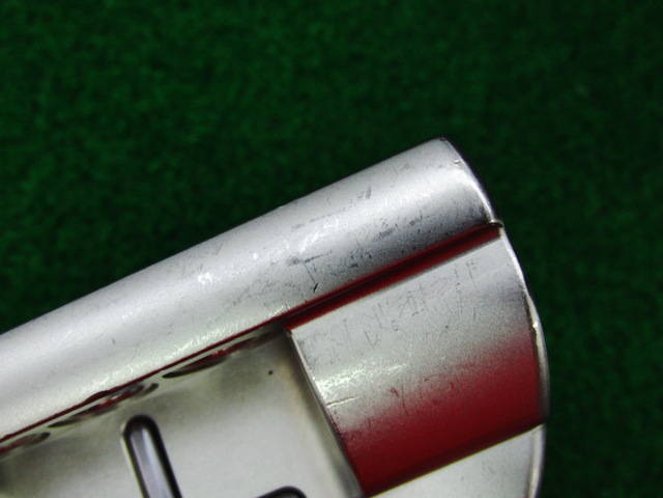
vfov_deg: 38.7
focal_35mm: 37
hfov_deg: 50.1
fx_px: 709
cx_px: 332
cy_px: 249
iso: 250
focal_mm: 6.42
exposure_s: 1/80
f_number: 3.6
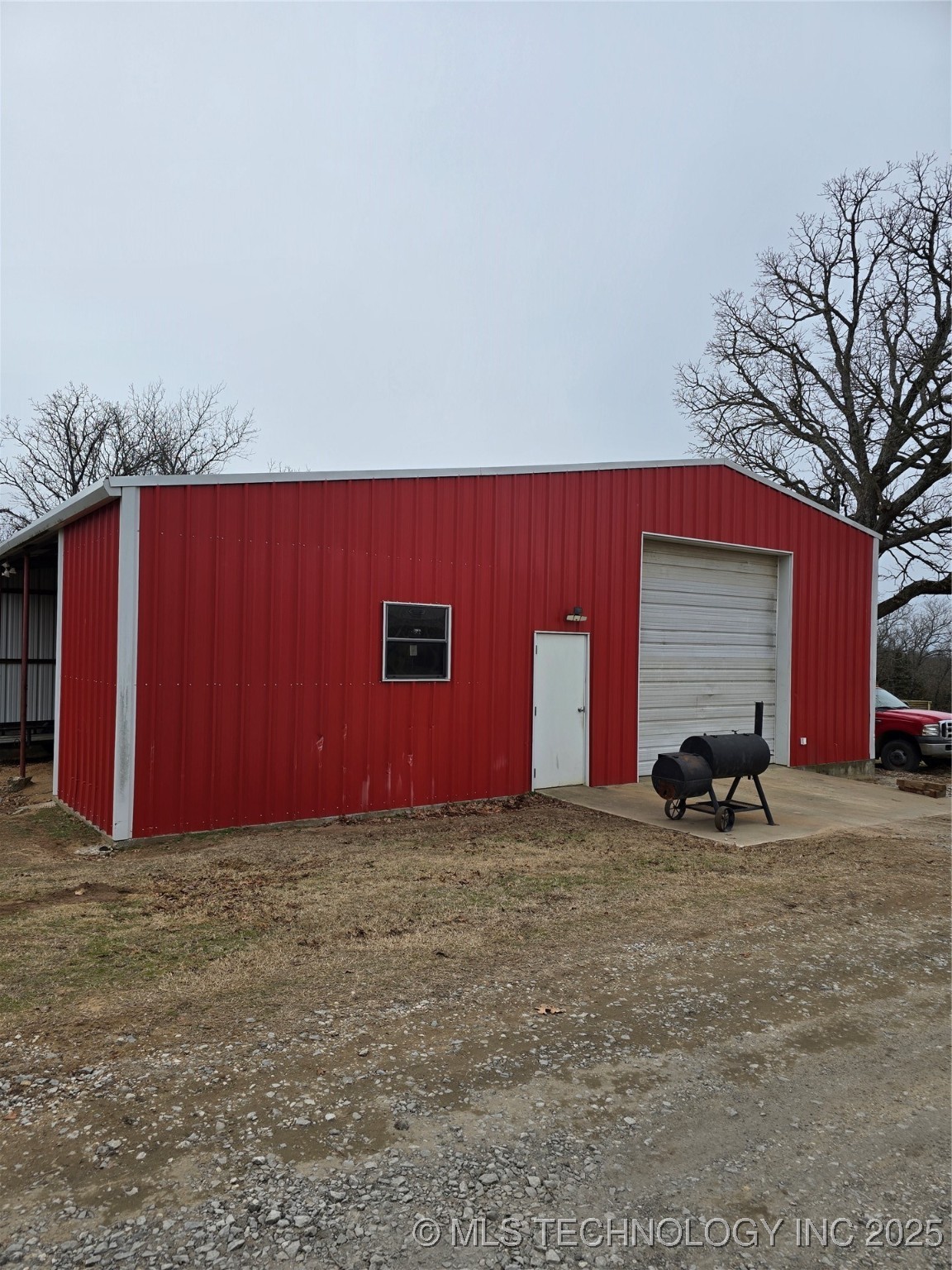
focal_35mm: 23
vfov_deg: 73.9
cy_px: 635
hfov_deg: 58.9
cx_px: 476
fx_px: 843
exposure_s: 1/553
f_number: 1.7
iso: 12
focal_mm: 6.3
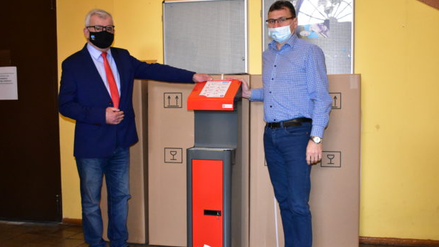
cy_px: 137
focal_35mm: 44
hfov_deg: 46.8
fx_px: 507
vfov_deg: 27.3
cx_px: 222
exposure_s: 1/160
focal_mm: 27
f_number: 4
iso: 6400
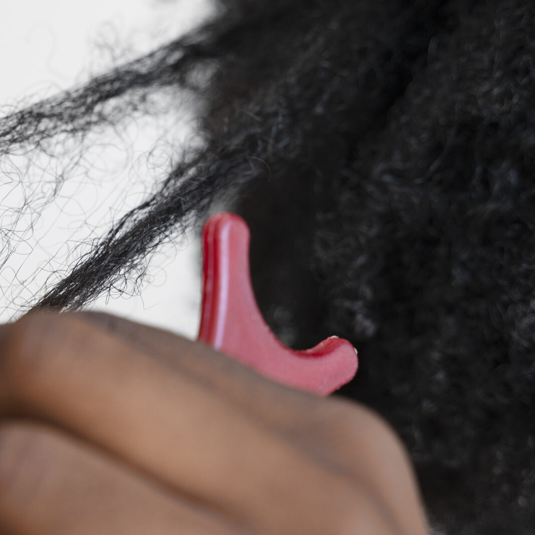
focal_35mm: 106
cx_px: 40
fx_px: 1853
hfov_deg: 16.2
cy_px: 235
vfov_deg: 16.4
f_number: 4
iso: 400
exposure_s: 1/200
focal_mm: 52
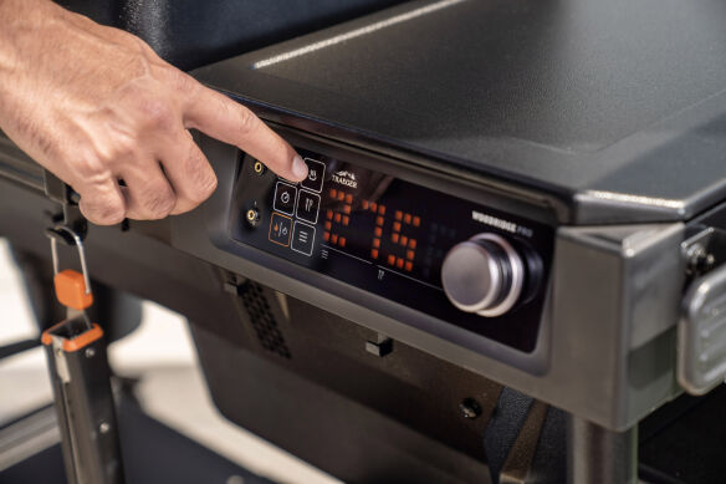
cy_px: 242
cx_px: 363
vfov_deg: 19.4
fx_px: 1411
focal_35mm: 70
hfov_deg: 28.9
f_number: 4
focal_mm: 70
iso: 160
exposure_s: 1/160
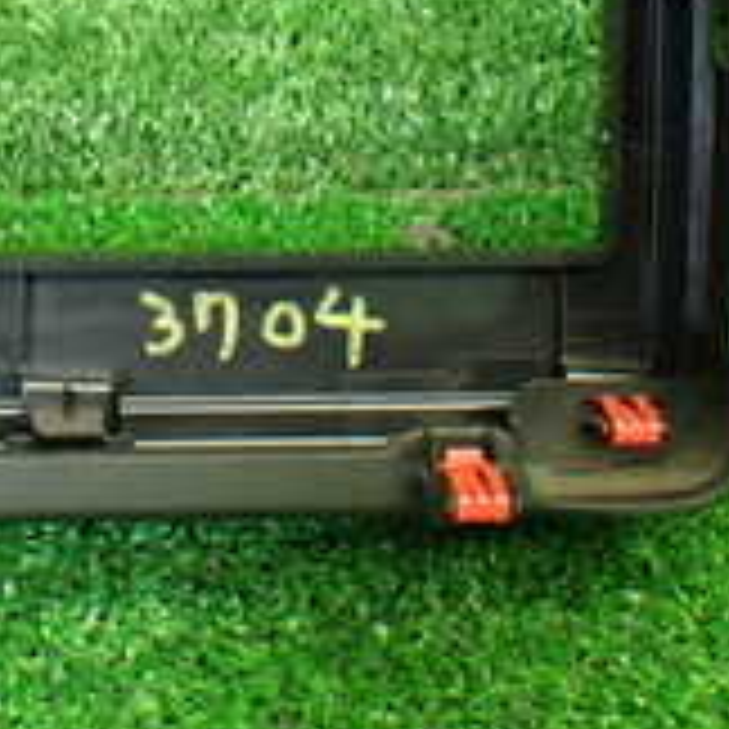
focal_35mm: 98
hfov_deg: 17.4
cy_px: 14
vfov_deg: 17.4
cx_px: 45
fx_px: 2335
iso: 800
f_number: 2.3
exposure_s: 1/100
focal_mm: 5.4
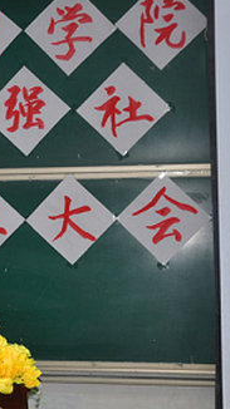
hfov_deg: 15.2
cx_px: -40
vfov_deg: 27.5
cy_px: 206
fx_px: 836
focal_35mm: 77
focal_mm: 32
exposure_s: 1/30
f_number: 4.2
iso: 200
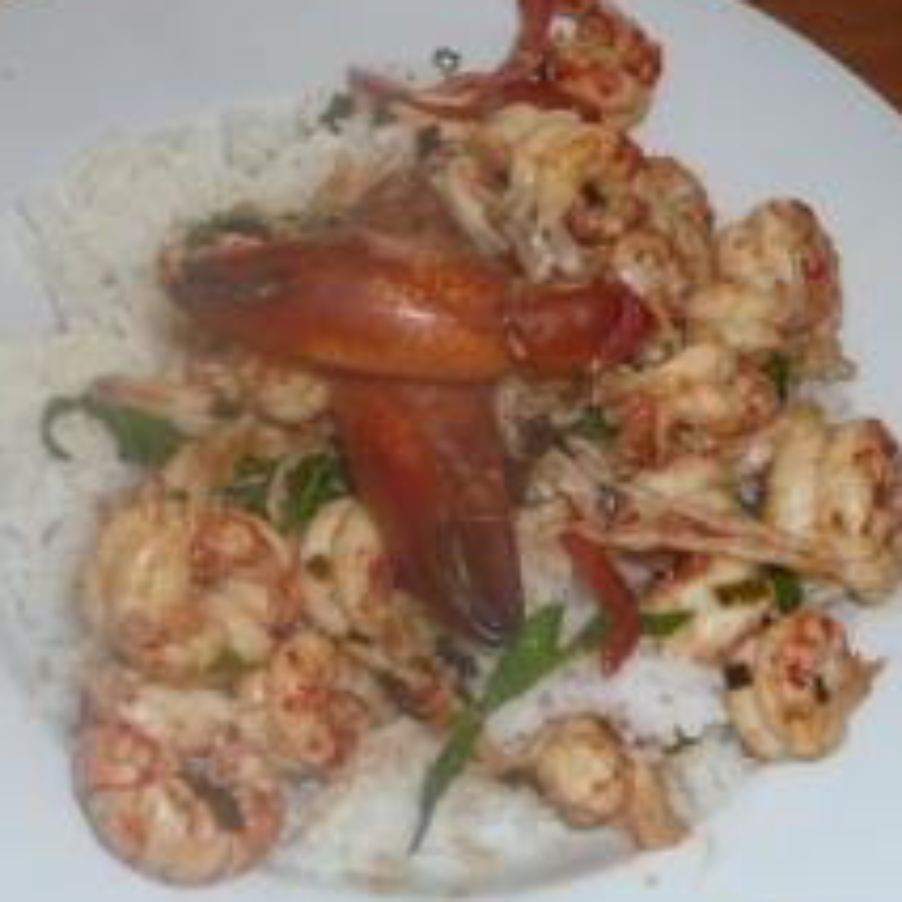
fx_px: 1916
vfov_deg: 26.5
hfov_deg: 26.5
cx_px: 436
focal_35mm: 65
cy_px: 521
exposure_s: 1/30
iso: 100
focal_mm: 5.2
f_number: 2.8
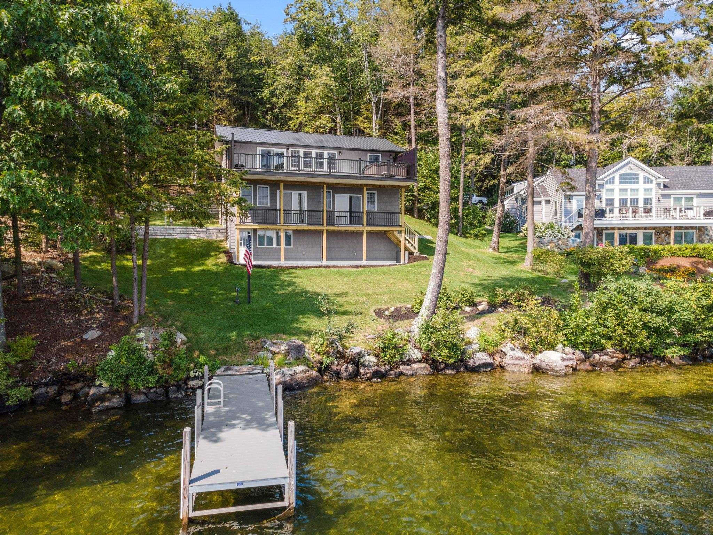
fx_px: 494
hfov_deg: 71.6
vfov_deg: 56.8
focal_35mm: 24
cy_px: 268
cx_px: 356
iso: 100
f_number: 2.8
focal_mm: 4.5
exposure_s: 1/250
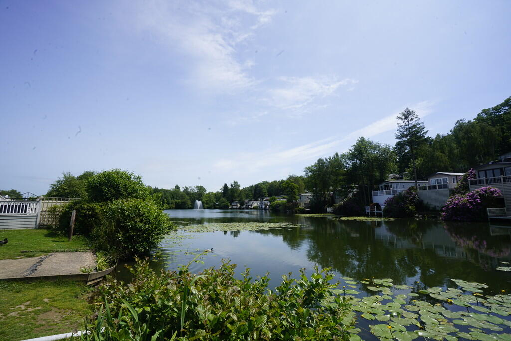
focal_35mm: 16
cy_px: 170
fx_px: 227
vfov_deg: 73.8
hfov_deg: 96.7
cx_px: 256
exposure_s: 1/60
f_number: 18
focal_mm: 16
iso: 125
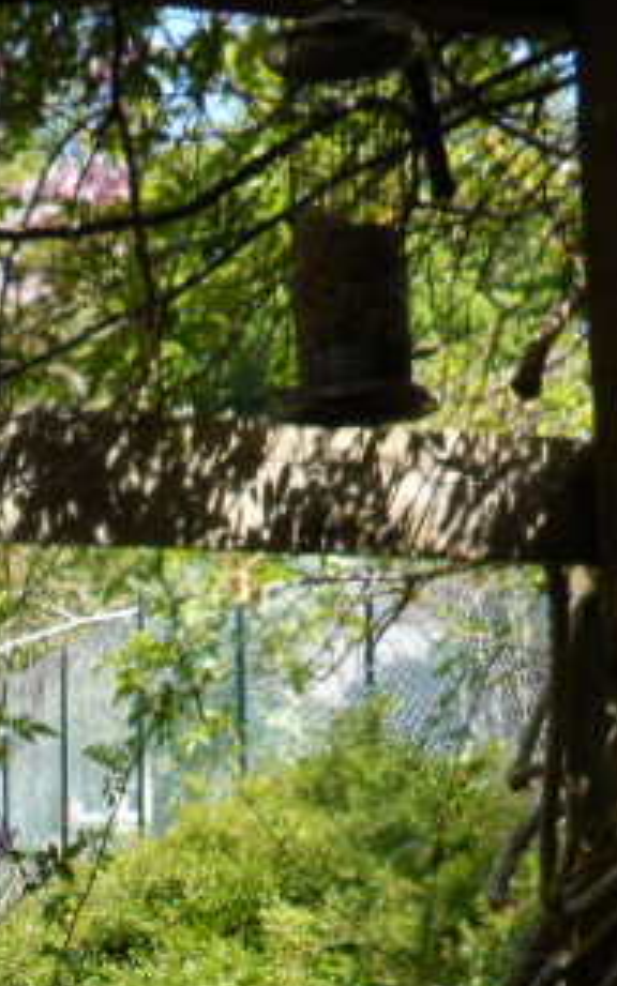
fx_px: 2662
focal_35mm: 99
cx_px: -26
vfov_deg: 20.1
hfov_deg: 13.0
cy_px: 1053
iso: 80
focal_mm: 4.9
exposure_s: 1/350
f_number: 3.1
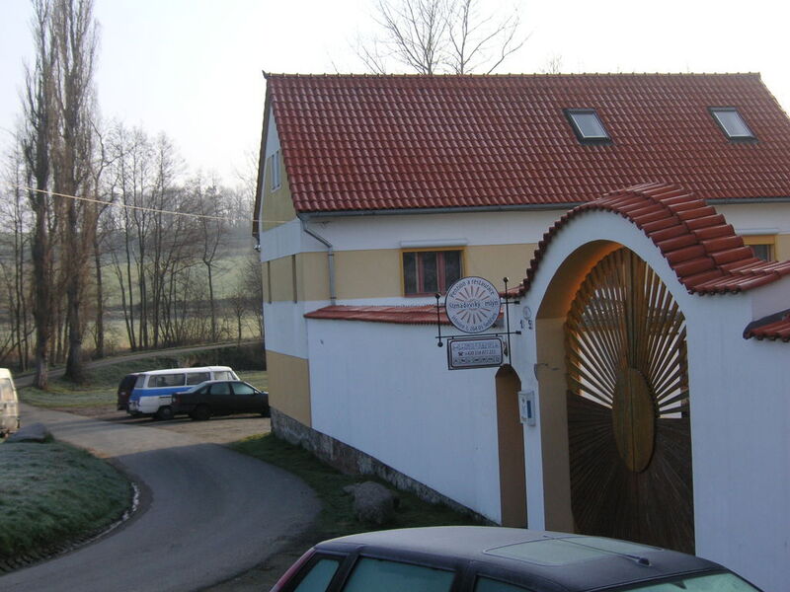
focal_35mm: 58
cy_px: 296
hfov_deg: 33.2
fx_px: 1324
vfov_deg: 25.2
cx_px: 395
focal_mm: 9.6
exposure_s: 1/350
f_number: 3.7
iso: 50
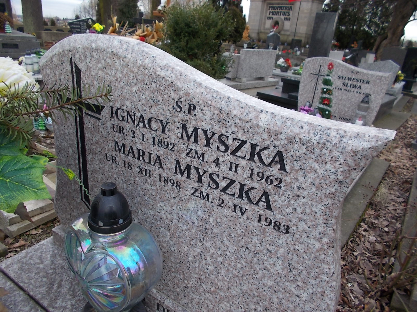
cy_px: 156
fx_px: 313
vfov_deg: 53.1
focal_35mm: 26
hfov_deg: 67.3
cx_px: 208
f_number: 3.2
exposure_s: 1/160
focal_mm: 4.6
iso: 80
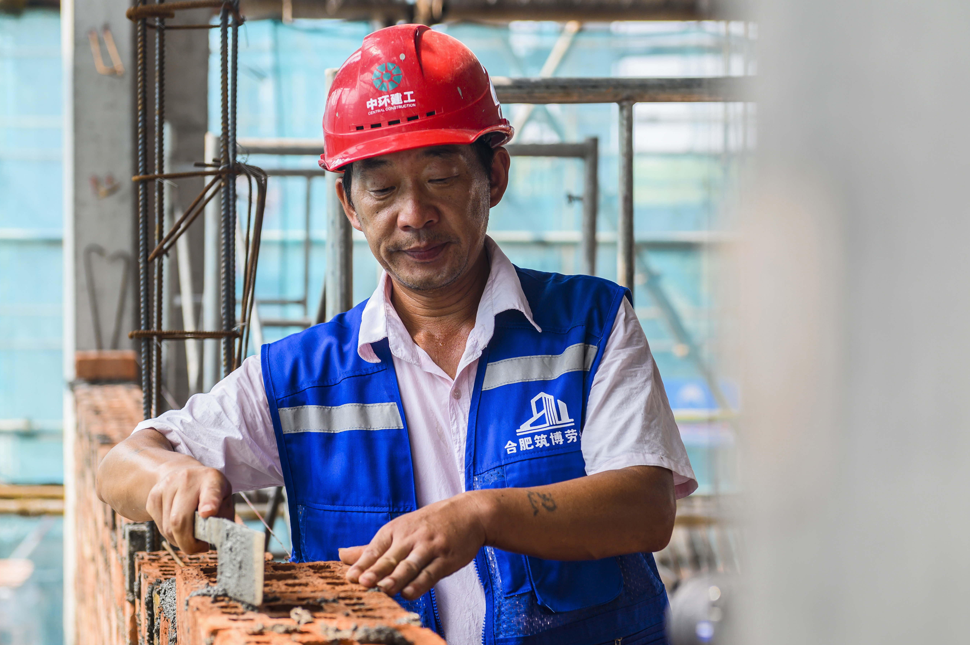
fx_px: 2100
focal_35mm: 78
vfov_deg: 17.5
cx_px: 493
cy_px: 332
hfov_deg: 26.0
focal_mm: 70
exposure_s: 1/320
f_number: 4.5
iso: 160
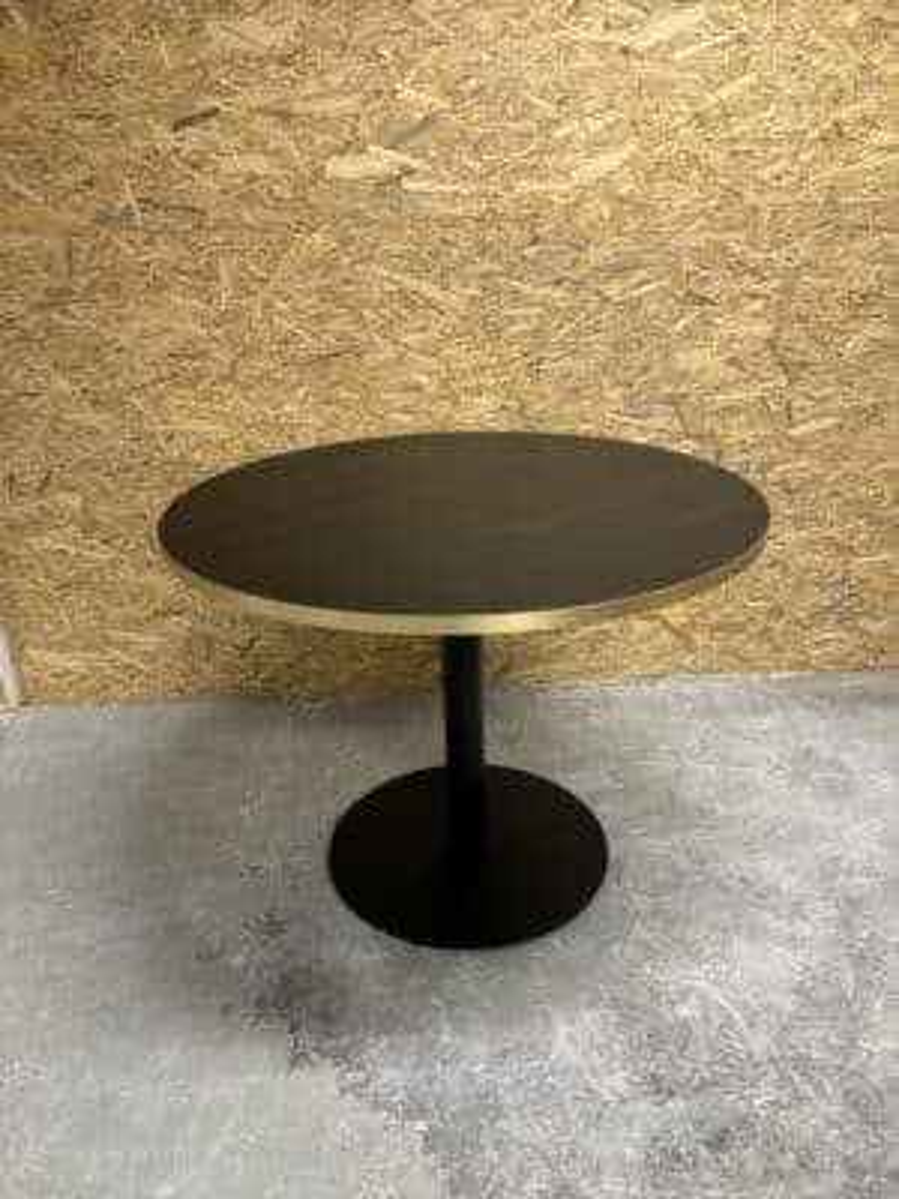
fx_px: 900
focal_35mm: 26
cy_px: 600
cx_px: 450
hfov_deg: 53.1
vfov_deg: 67.3
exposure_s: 1/50
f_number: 1.6
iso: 125
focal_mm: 5.96
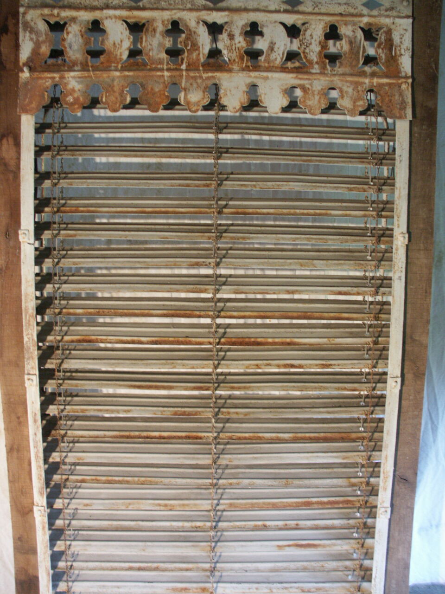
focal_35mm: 28
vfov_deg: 63.4
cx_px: 222
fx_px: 480
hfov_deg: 49.7
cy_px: 297
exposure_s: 1/15
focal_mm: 7.21
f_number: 2.8
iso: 200
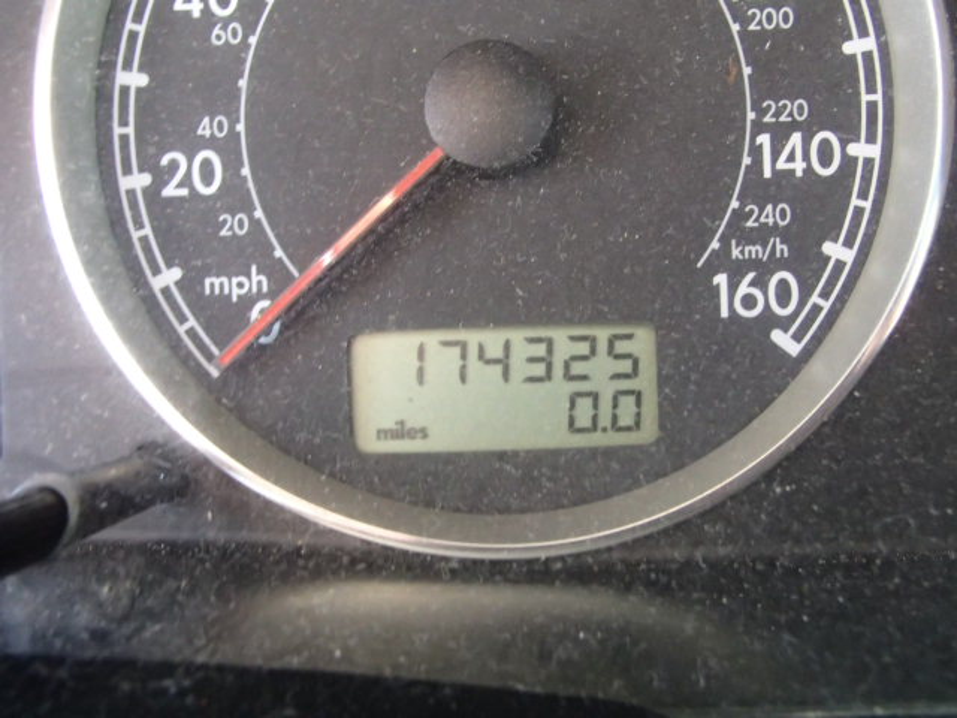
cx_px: 478
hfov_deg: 50.1
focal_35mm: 37
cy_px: 359
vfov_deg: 38.7
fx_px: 1023
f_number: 4.7
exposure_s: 1/40
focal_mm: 6.64
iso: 1000
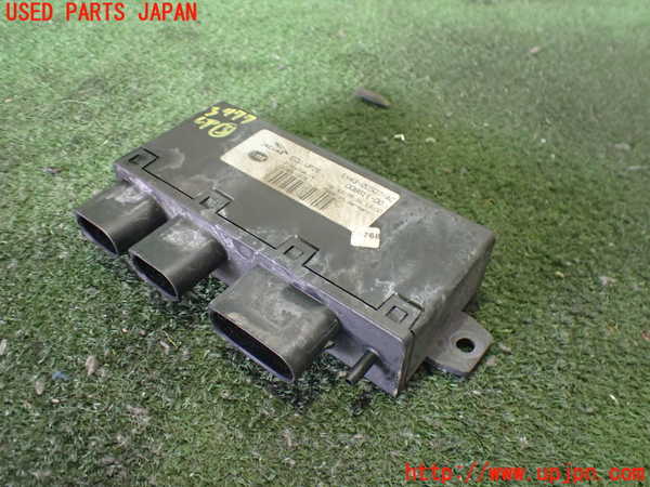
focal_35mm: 30
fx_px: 563
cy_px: 244
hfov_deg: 60.0
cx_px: 325
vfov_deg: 46.8
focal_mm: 5.4
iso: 800
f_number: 2.3
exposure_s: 1/40
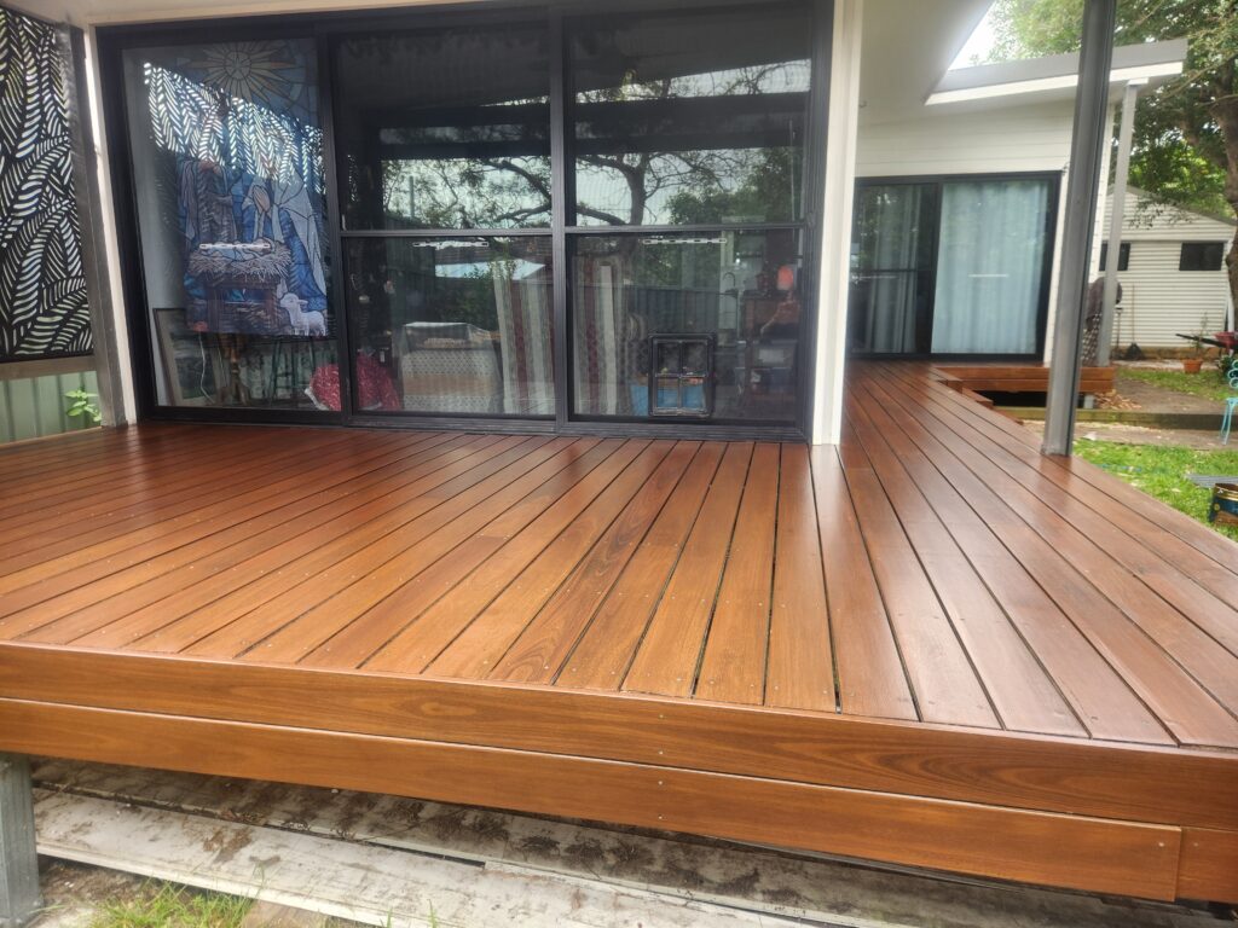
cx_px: 619
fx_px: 823
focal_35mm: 23
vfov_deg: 58.9
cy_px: 464
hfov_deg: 73.9
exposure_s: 1/180
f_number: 1.8
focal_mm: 5.4
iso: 80
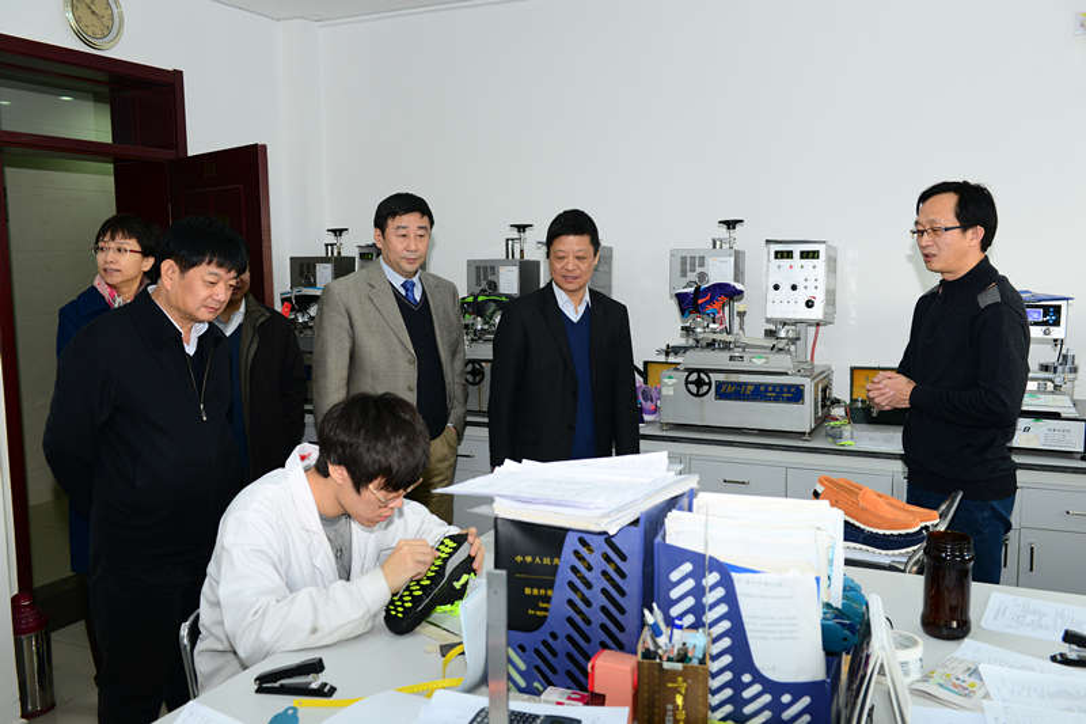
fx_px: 965
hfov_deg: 58.7
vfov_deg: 41.1
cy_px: 362
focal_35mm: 32
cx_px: 543
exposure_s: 1/60
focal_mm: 32
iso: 400
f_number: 5.6
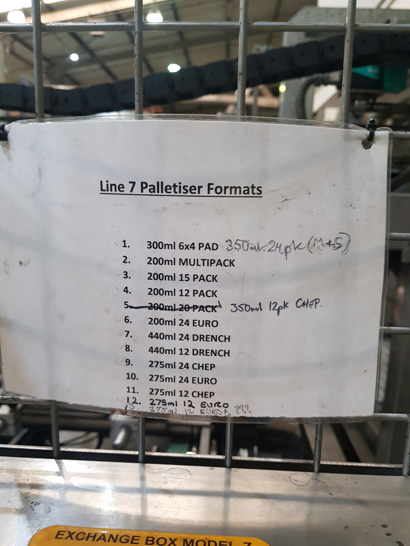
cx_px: 205
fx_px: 411
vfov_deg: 67.3
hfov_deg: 53.1
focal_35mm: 26
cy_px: 273
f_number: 1.7
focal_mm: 4.3
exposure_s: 1/33
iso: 160
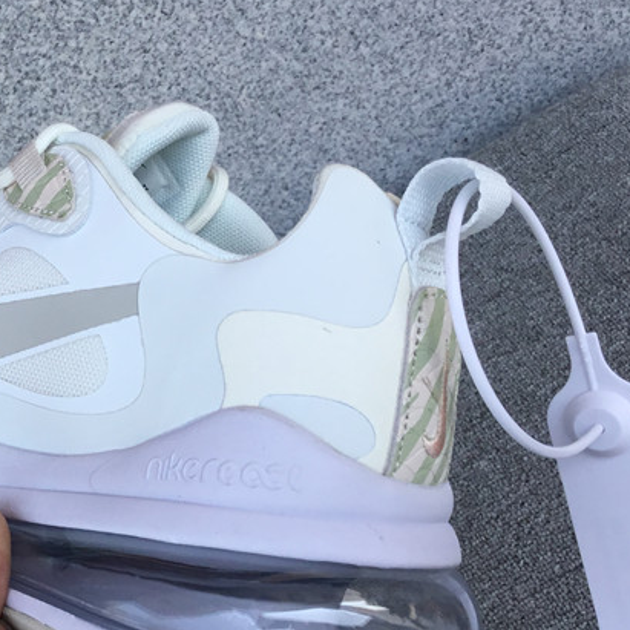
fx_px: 1235
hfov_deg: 27.4
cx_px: 41
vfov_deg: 28.6
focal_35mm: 60
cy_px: 350
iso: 25
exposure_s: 1/574
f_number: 2.4
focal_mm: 3.3
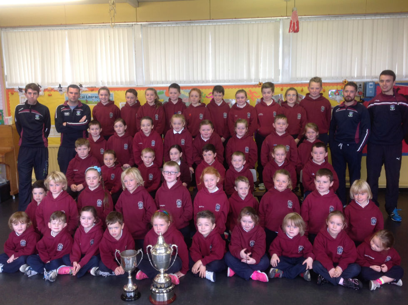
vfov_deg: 40.6
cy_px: 152
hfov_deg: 52.7
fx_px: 412
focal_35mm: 35
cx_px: 204
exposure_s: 1/24
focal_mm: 4.28
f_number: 2.4
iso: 64
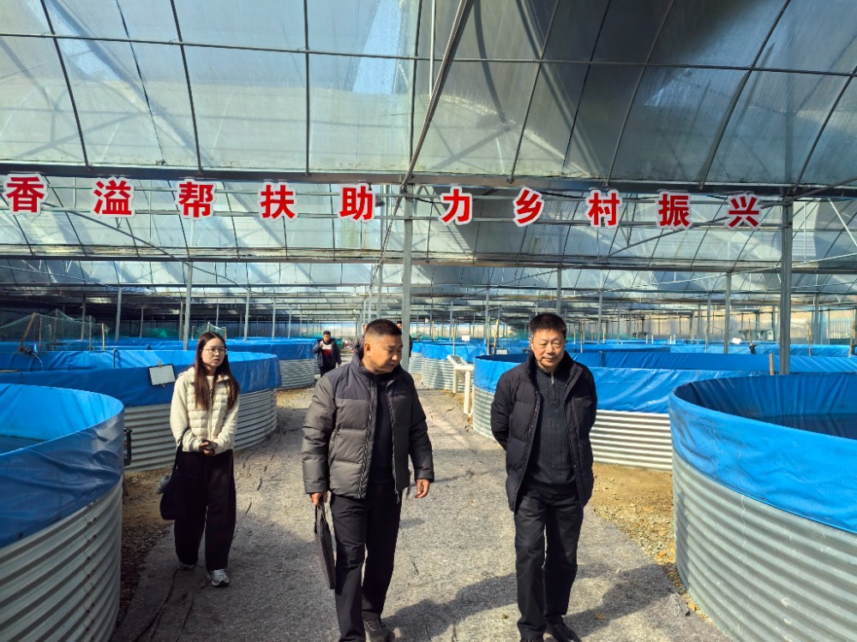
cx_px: 428
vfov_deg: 51.4
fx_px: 668
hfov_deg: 65.3
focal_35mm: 27
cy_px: 321
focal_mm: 5.52
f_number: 1.9
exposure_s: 1/685
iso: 50
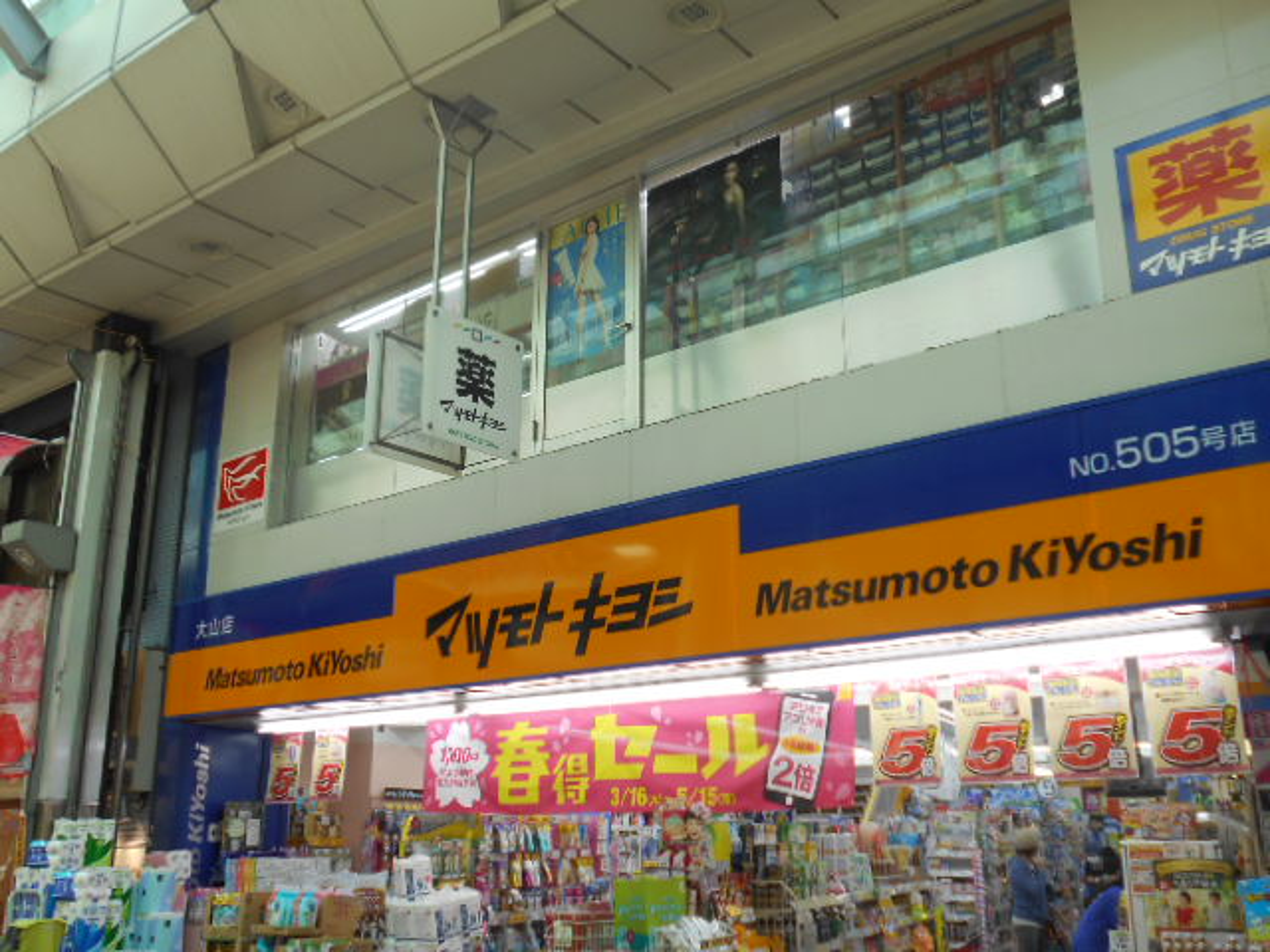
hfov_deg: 54.0
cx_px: 635
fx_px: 1247
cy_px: 476
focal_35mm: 34
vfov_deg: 41.8
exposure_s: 1/80
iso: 80
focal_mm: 5.8
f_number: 3.6
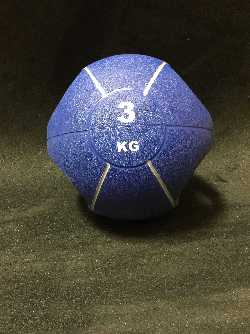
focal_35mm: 29
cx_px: 125
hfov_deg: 48.2
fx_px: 279
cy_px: 167
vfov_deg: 61.7
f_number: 2.2
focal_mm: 4.15
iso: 125
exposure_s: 1/8
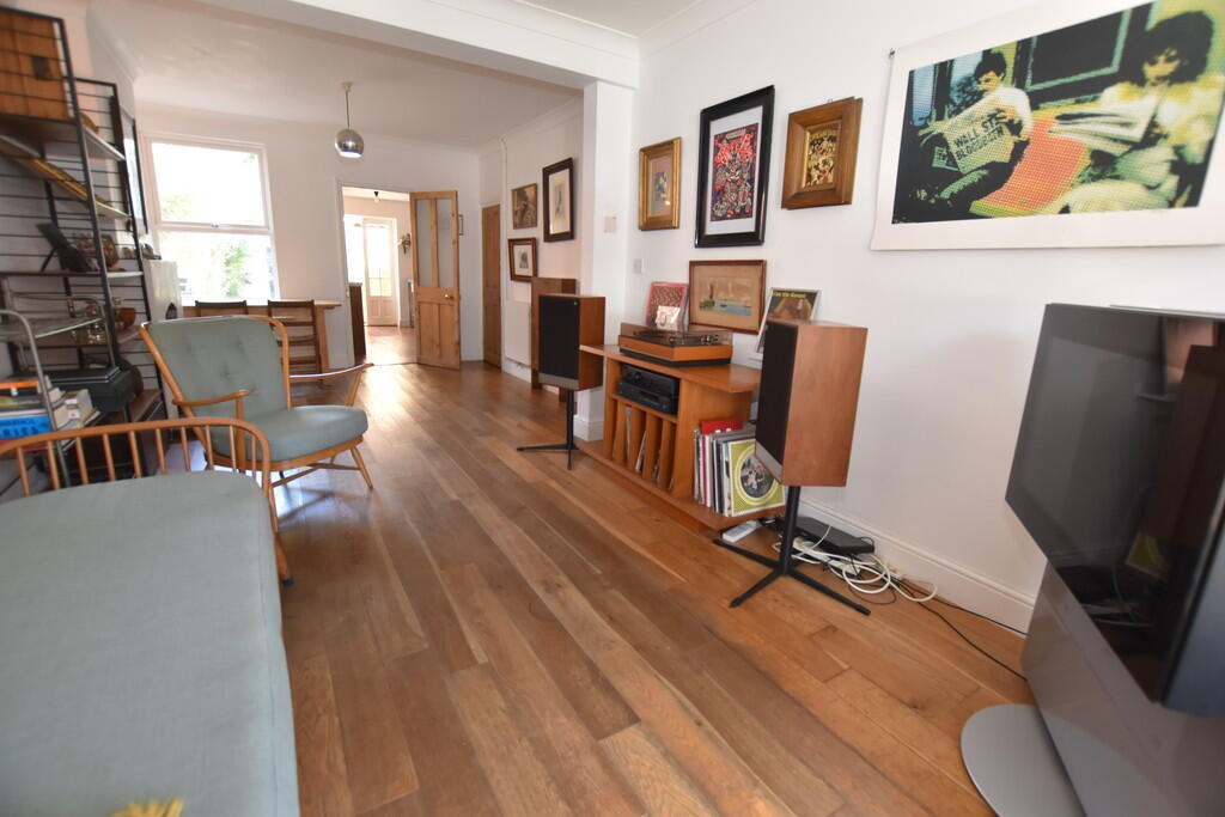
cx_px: 612
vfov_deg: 77.3
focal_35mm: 15
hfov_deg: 100.4
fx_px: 510
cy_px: 408
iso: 800
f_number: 4
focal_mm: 10
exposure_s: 1/60
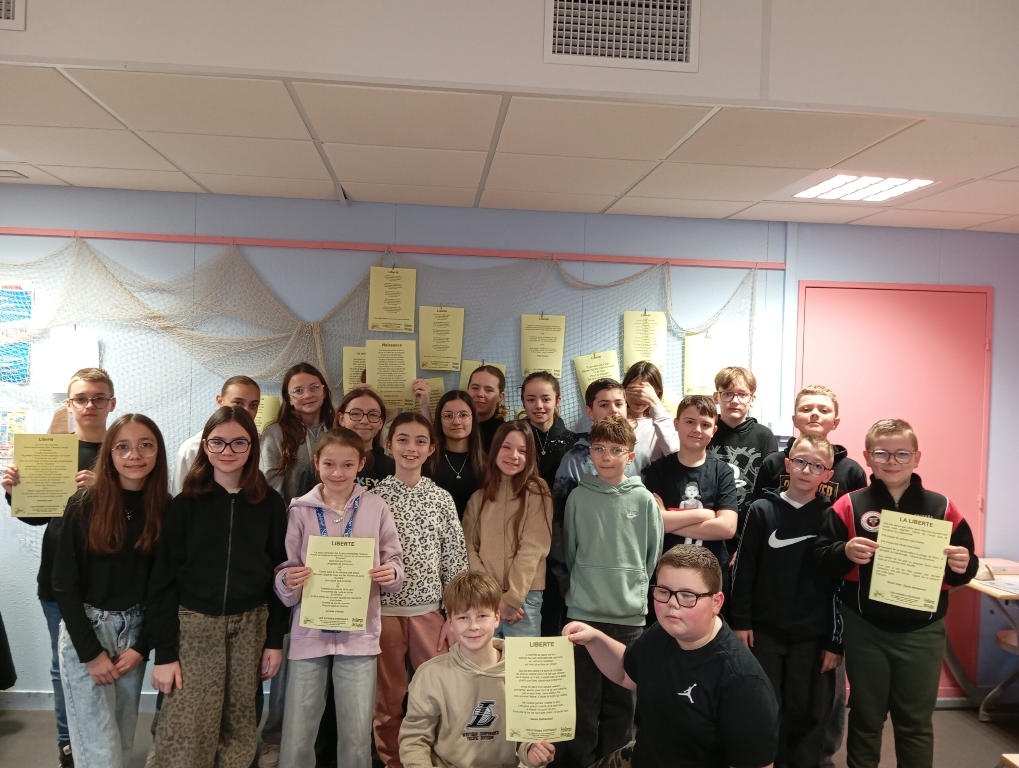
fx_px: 825
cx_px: 510
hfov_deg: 63.4
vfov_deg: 49.9
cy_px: 384
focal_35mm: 28
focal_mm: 4.22
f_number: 1.8
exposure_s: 1/33.3
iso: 925
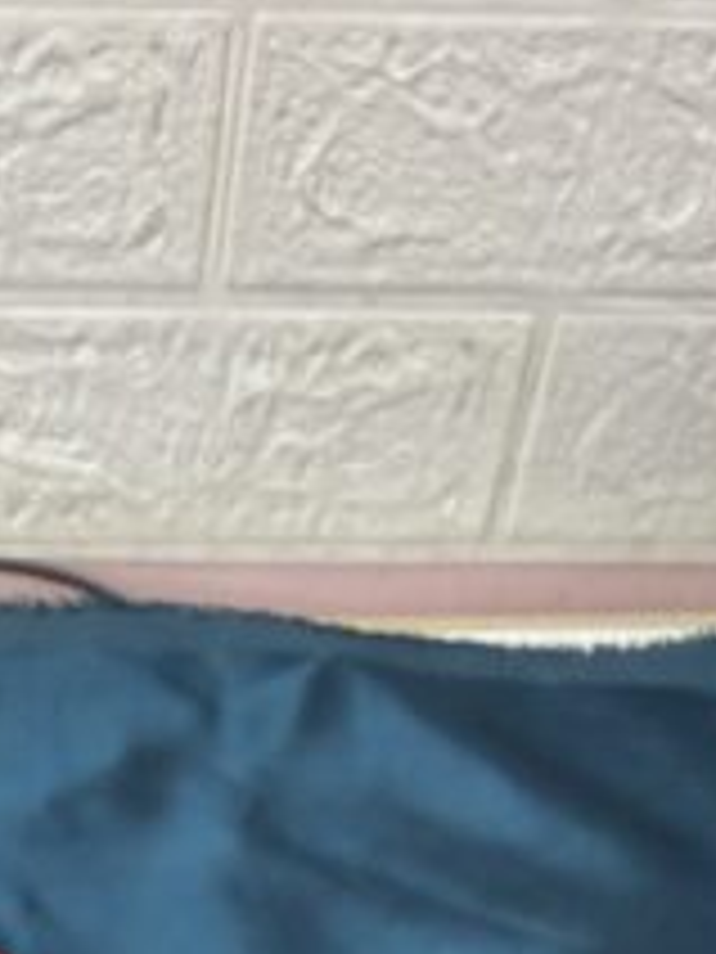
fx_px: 1793
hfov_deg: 21.5
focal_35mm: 65
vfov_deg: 26.2
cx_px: -59
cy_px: 1177
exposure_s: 1/50
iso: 250
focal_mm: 2.22
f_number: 2.2
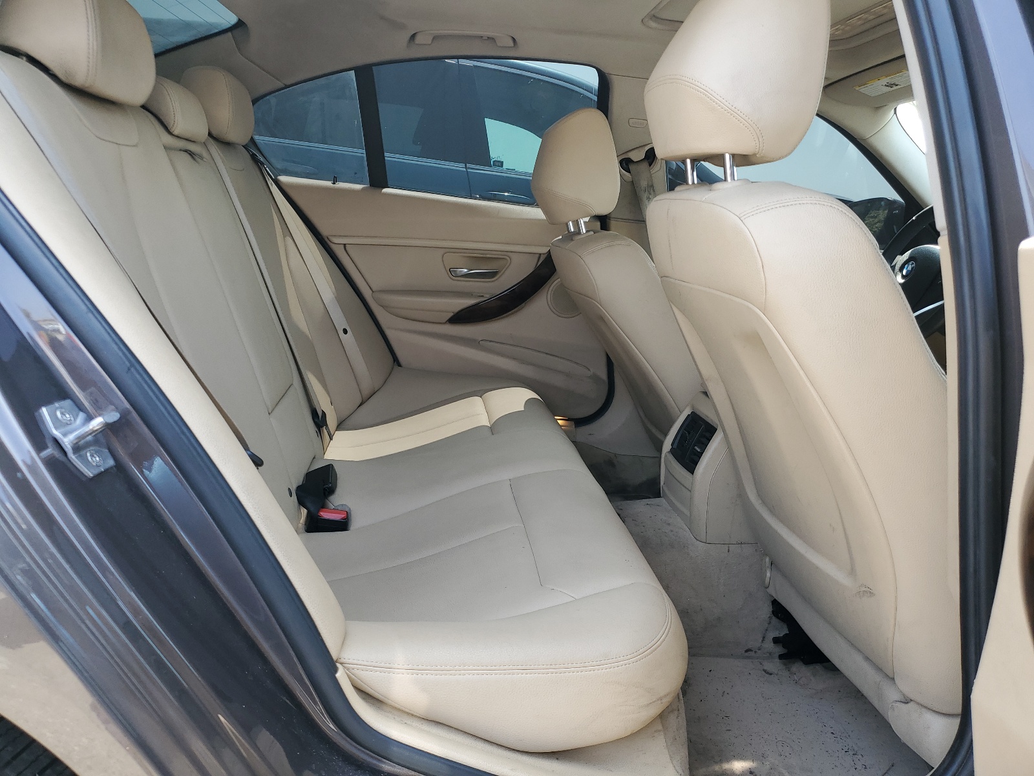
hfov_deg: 67.3
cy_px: 388
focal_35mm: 26
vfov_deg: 53.1
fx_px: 777
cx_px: 517
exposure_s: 1/204
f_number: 1.5
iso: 50
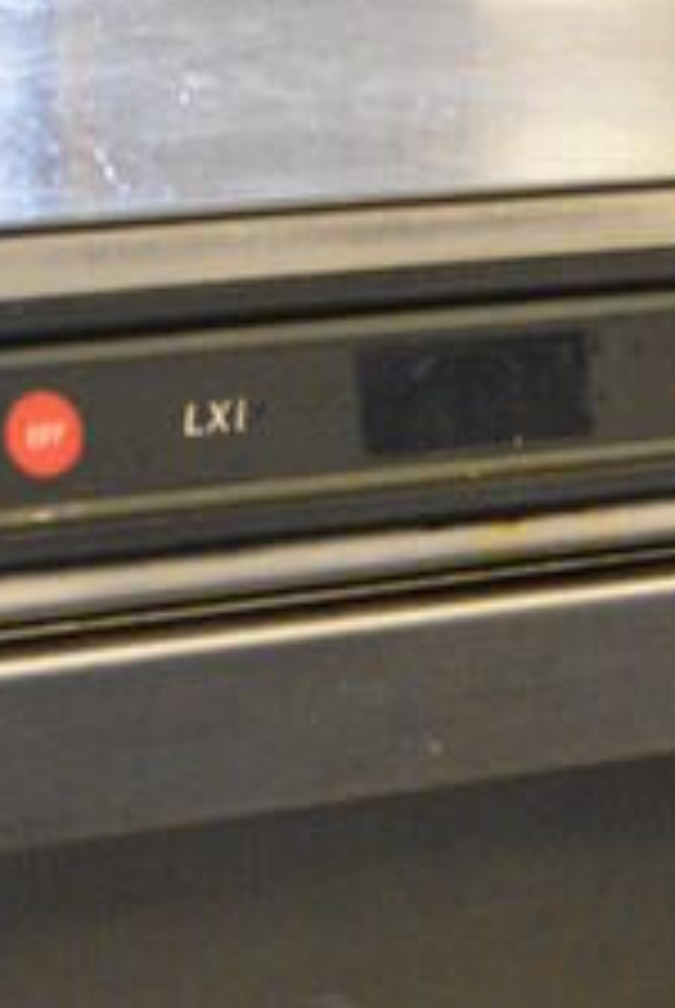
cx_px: 63
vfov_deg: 17.6
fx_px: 3084
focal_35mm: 110
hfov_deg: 12.4
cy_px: 1231
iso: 4500
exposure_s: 1/125
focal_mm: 18
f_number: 3.5
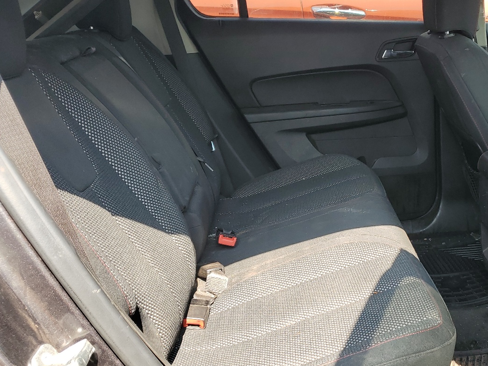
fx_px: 564
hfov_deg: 45.0
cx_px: 374
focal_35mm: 40
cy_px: 220
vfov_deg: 35.8
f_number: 1.5
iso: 50
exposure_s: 1/312
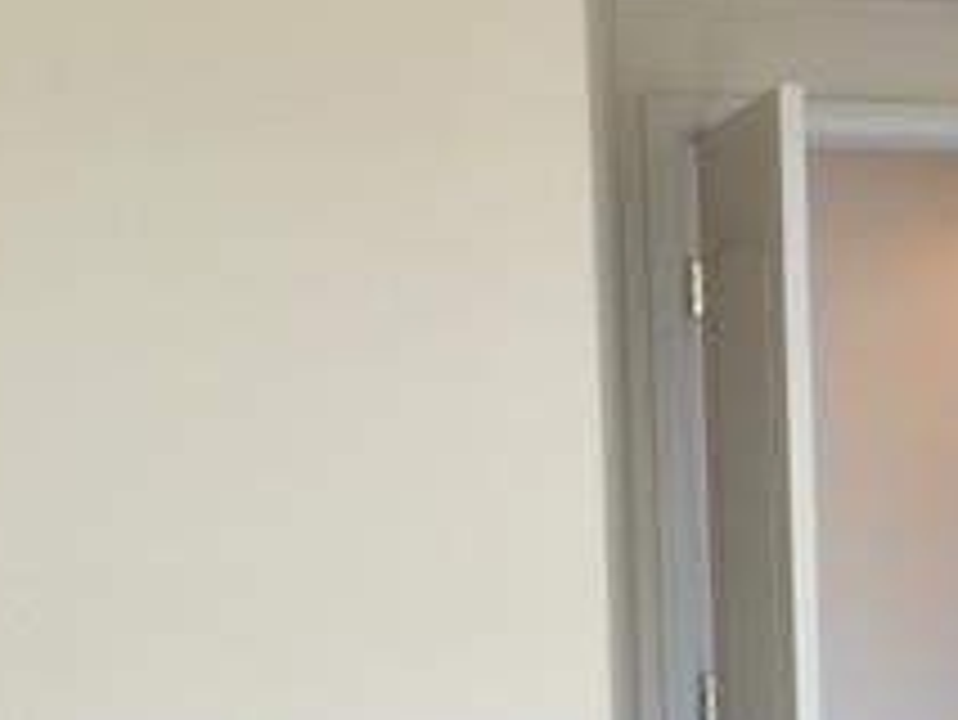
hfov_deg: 19.9
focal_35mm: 87
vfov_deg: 16.8
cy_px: 634
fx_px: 2409
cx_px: 1372
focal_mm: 4.15
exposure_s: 1/40
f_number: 2.2
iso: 32
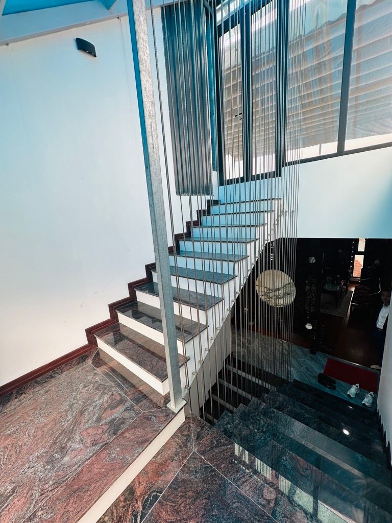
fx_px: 211
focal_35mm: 14
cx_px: 196
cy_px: 262
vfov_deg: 102.1
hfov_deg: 85.7
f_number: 2.2
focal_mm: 2.22
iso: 40
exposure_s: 1/186
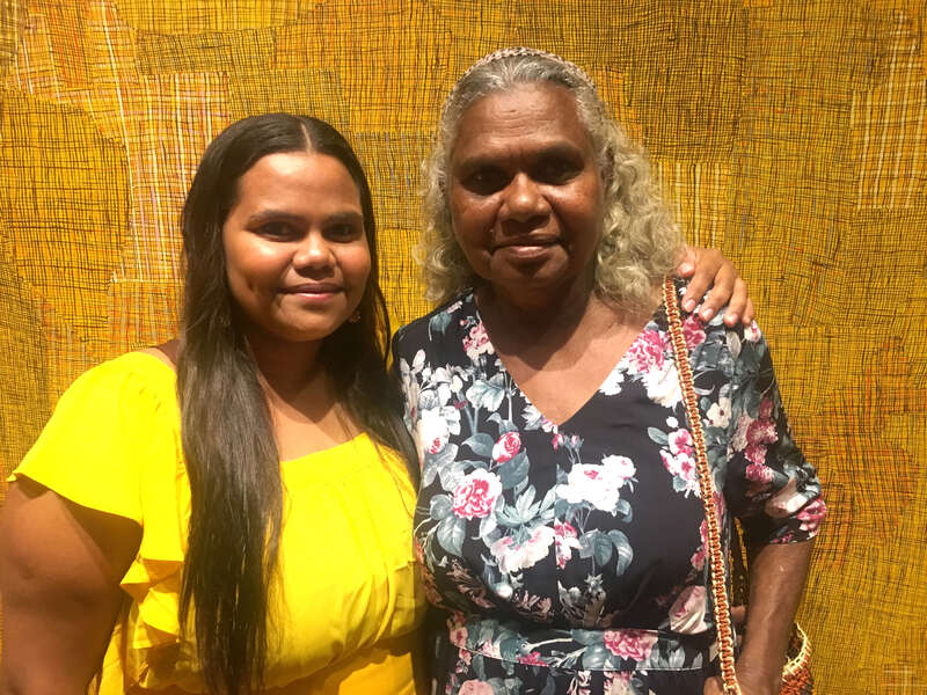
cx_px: 464
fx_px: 777
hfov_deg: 61.7
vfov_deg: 48.2
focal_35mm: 29
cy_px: 348
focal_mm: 4.15
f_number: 2.2
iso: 160
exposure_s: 1/30
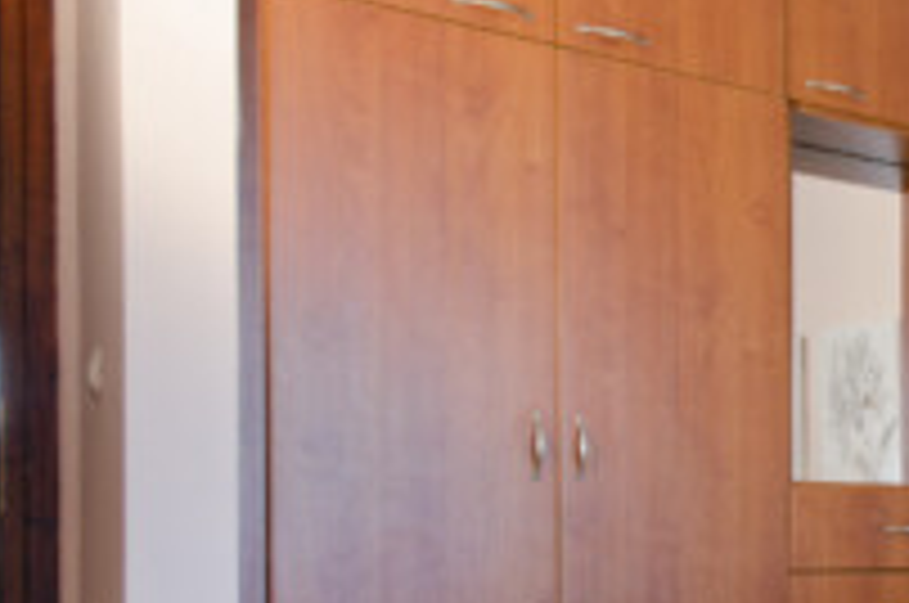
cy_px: 526
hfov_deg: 23.5
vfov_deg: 23.6
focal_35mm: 56
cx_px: 1532
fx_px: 1412
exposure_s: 1/2.5
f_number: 11
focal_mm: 10
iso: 200
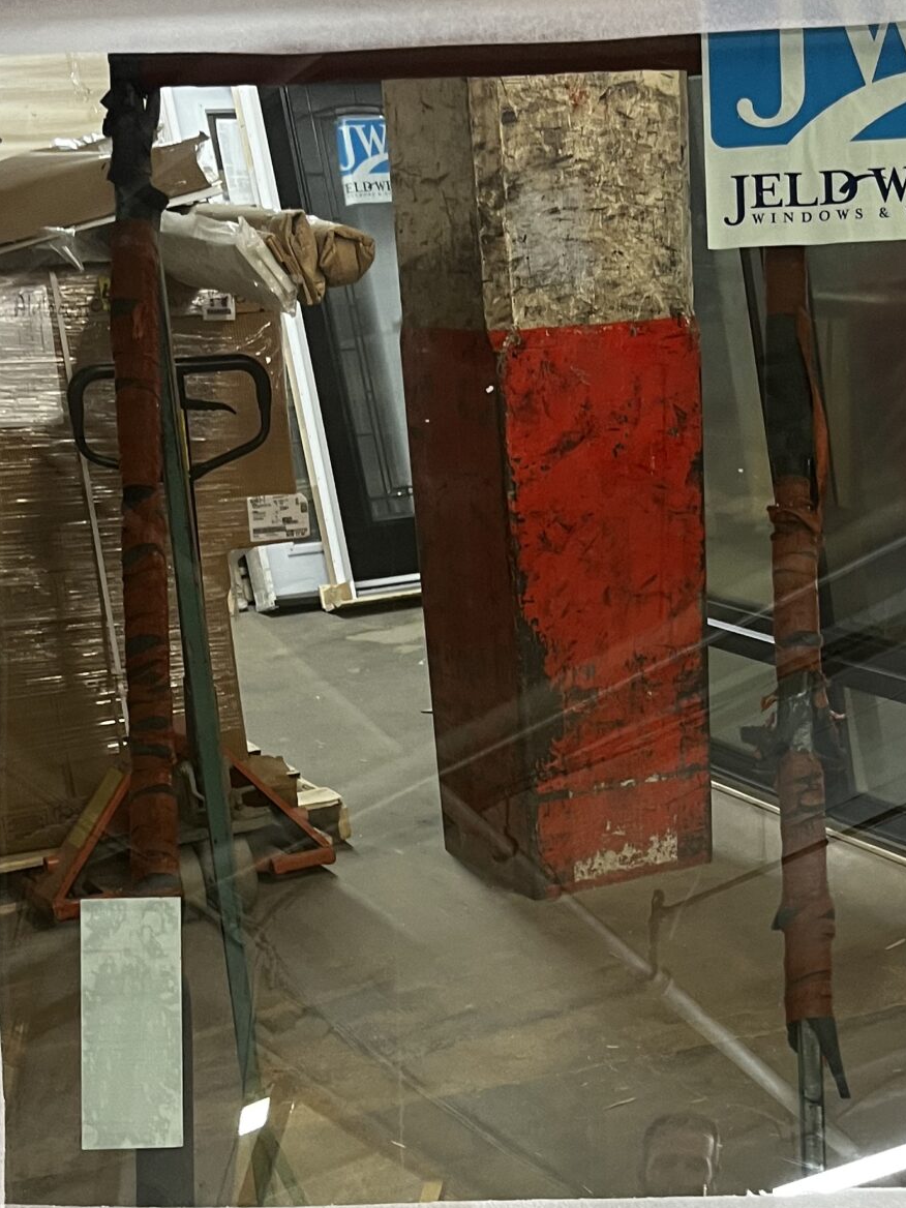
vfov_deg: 32.3
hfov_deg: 25.4
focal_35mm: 57
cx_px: 644
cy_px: 1056
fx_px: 1989
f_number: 1.6
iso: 125
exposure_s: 1/41
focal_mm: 5.1
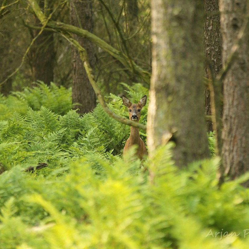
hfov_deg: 3.0
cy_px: 124
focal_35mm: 576
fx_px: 4688
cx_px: 135
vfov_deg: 3.0
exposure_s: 1/100
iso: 200
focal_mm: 300
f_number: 4
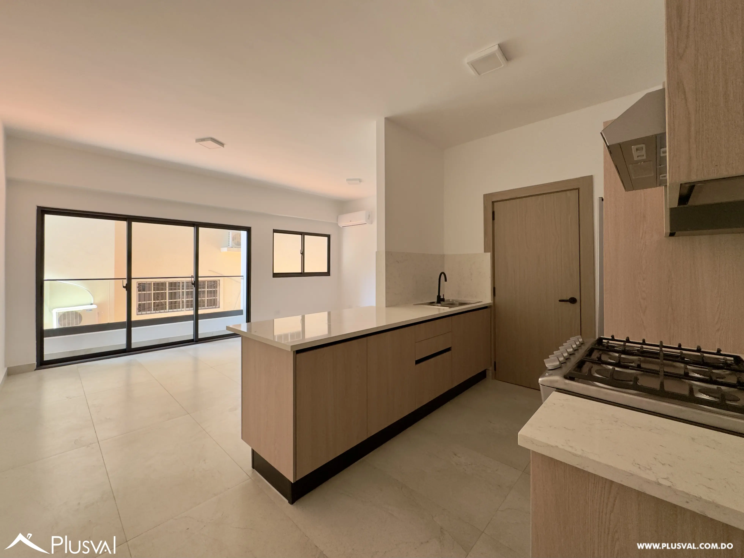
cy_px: 279
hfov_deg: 102.1
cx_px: 372
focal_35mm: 14
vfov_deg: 85.7
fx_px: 301
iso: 100
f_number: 2.2
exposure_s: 1/99
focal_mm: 2.22
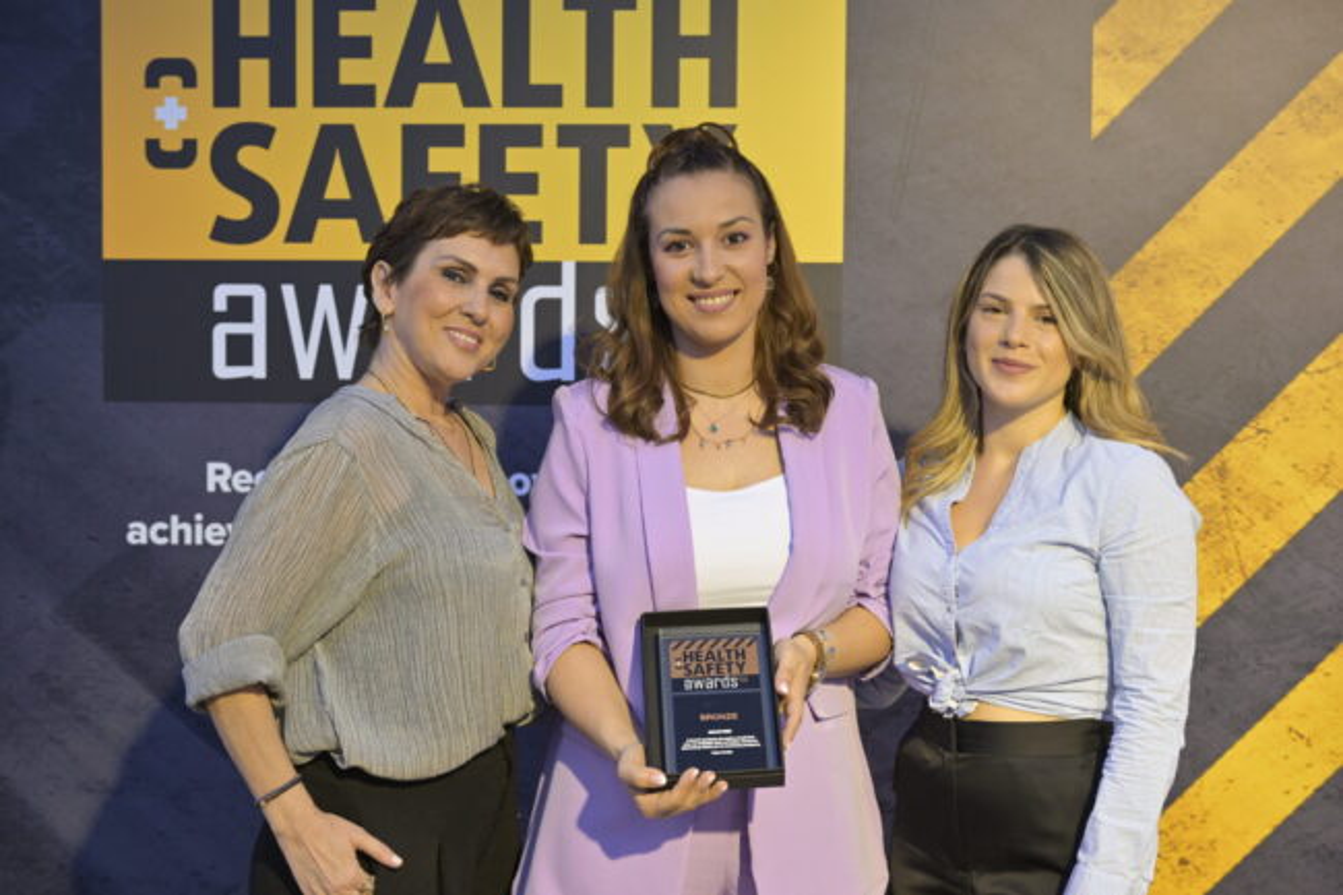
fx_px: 2014
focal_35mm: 54
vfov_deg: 25.0
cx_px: 672
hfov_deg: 36.9
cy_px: 448
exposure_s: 1/100
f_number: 4
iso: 1250
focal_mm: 54
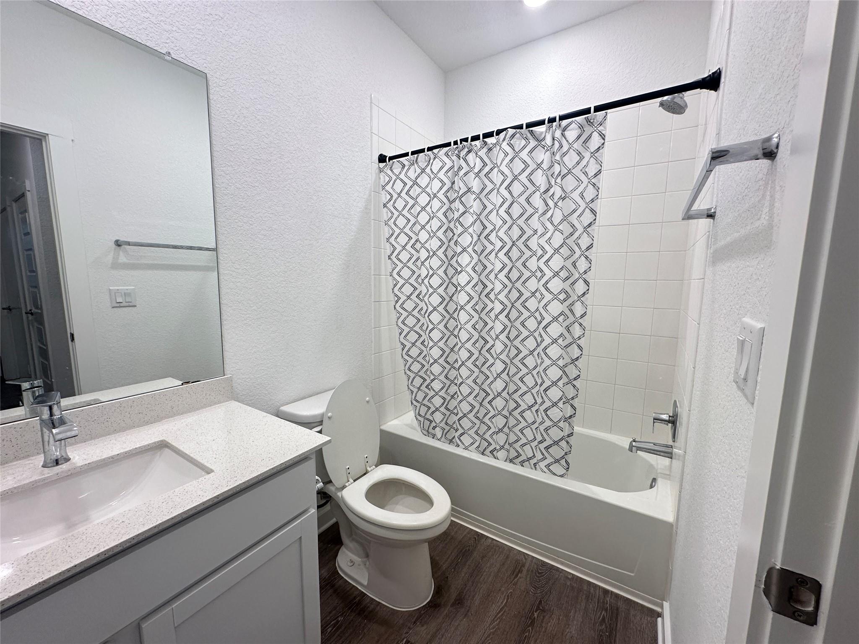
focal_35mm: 14
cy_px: 322
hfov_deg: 102.1
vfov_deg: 85.7
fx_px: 347
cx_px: 430
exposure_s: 1/120
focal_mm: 2.22
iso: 160
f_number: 2.2
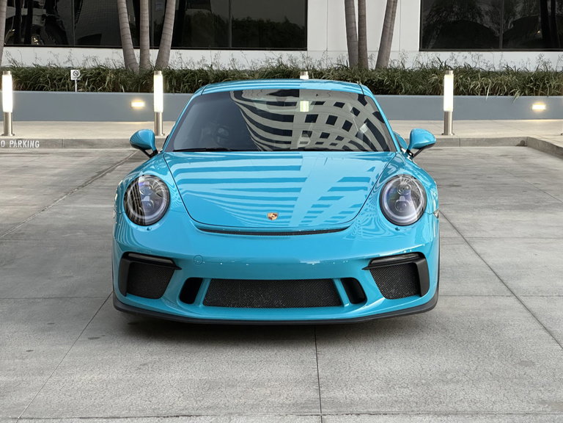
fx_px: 1252
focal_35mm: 77
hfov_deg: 25.3
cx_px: 282
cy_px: 212
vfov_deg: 19.1
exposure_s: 1/60
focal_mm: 9
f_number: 2.8
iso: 320
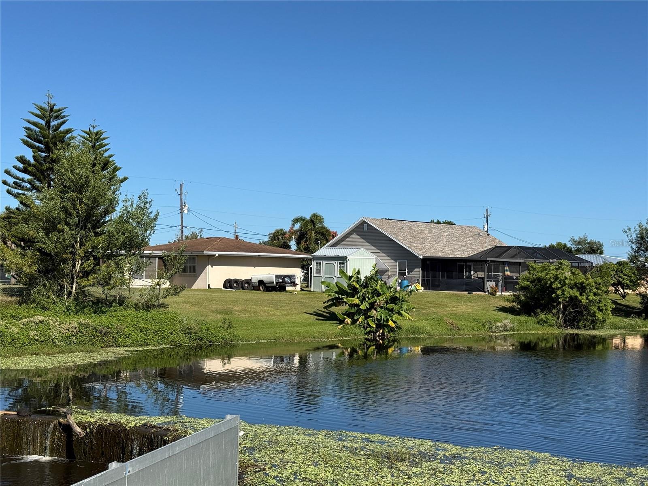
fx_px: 899
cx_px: 324
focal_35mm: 48
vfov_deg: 30.3
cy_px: 243
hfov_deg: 39.7
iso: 64
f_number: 1.78
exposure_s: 1/7143
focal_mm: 6.76
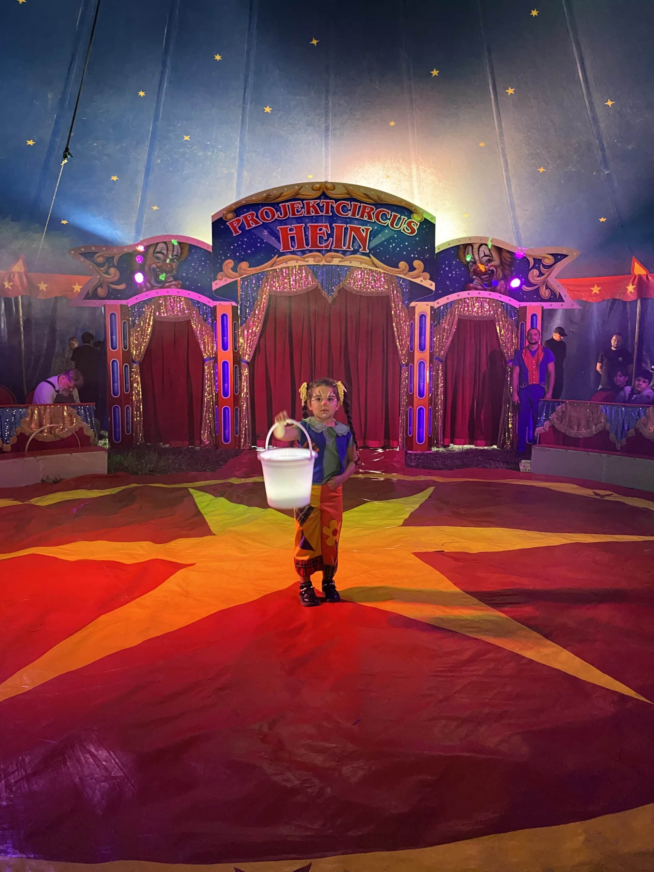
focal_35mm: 26
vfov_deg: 67.3
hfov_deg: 53.1
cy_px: 436
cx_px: 327
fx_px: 655
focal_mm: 4.25
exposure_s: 1/34
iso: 640
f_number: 1.8
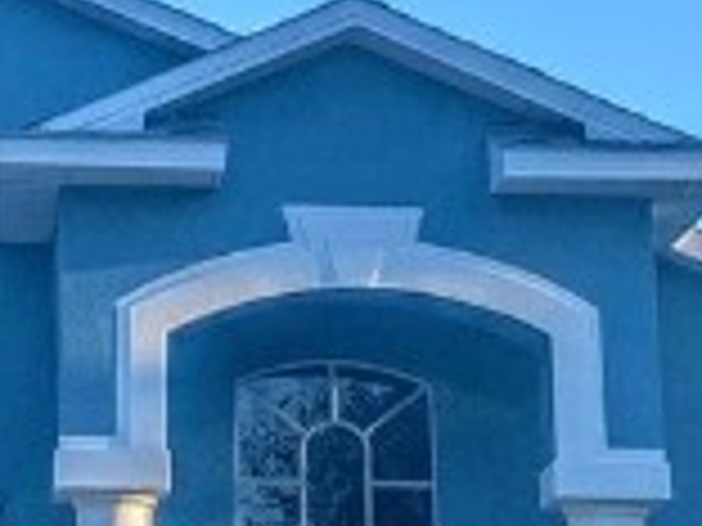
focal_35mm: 171
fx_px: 3468
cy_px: -306
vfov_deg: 8.5
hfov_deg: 11.5
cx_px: 22
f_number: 1.8
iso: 25
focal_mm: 4.25
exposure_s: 1/911
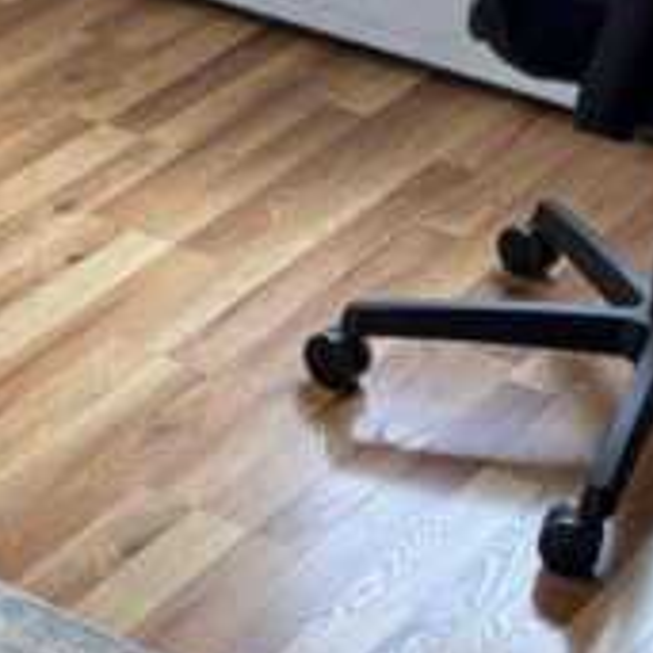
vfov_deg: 12.2
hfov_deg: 12.1
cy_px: -218
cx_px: -283
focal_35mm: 138
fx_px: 2945
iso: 100
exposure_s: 1/120
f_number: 1.6
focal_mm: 5.96
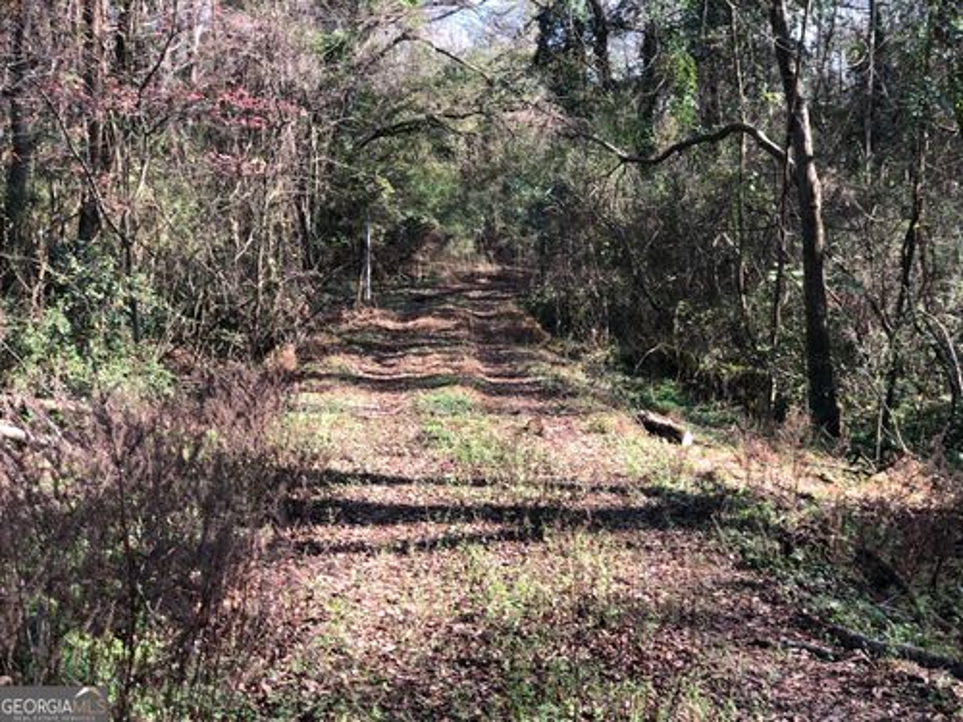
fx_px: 1586
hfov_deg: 33.8
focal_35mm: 57
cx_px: 482
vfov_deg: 25.7
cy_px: 361
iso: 32
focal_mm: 6.6
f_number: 2.8
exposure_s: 1/120
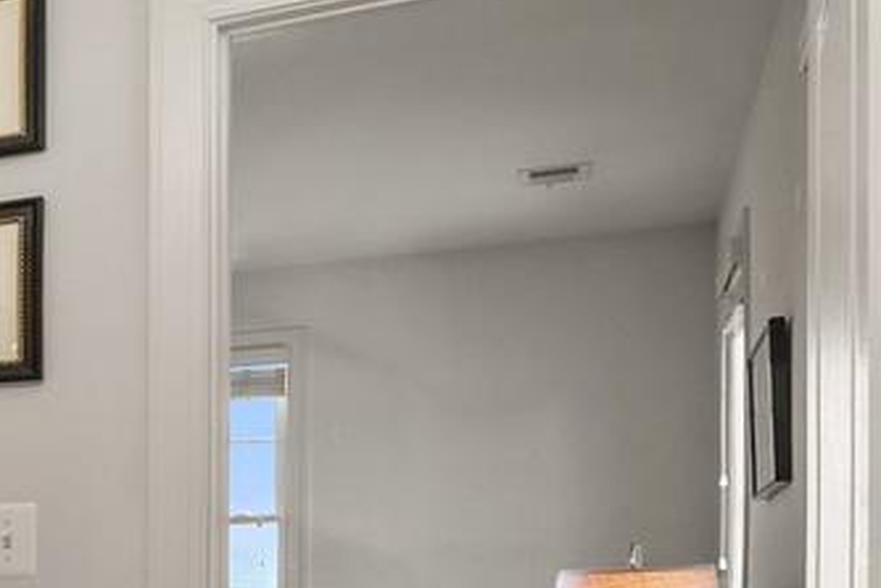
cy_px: 592
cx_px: -973
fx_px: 1689
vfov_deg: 19.2
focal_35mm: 69
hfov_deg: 17.7
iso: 640
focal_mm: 16
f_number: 8
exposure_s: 1/13
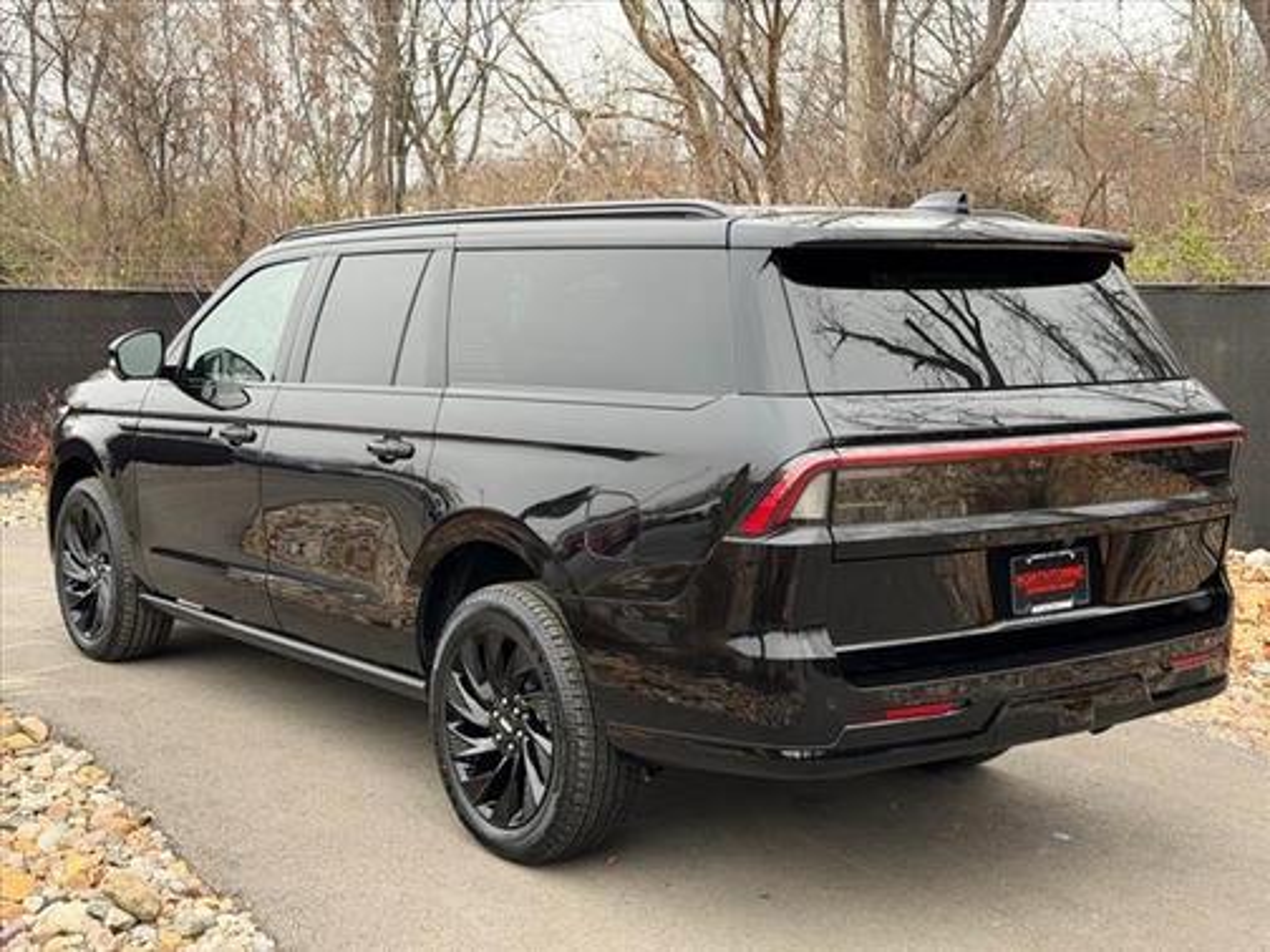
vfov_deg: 30.3
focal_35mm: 48
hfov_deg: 39.7
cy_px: 476
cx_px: 635
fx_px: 1761
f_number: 1.78
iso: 80
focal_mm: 6.76
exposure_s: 1/377
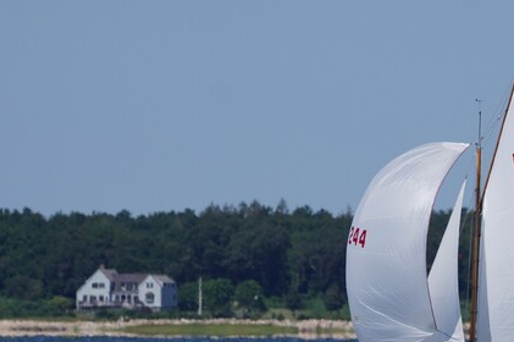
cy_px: 141
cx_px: 404
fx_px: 13638
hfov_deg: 2.2
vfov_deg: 1.4
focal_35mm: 956
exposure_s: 1/1250
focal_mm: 335
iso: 125
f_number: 5.6
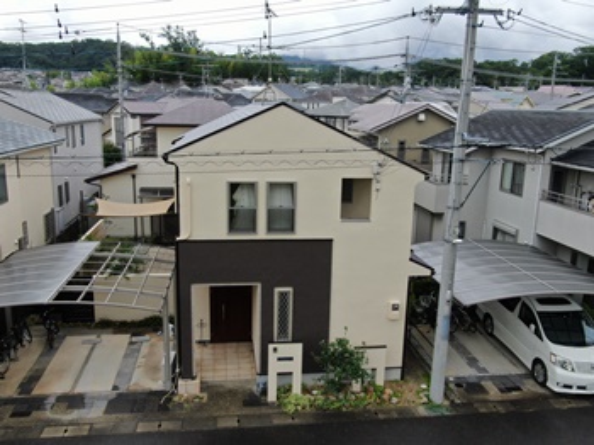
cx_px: 297
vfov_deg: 45.4
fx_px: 532
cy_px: 222
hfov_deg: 58.4
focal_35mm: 31
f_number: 3.1
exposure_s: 1/200
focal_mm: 5.33
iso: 100
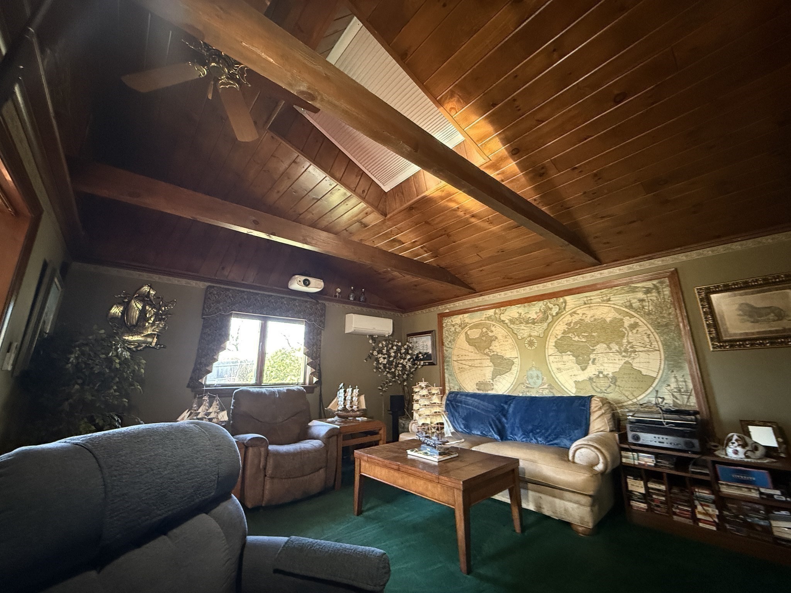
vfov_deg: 85.7
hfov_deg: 102.1
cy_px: 296
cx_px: 396
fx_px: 320
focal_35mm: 14
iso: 1000
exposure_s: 1/60
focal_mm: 2.22
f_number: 2.2
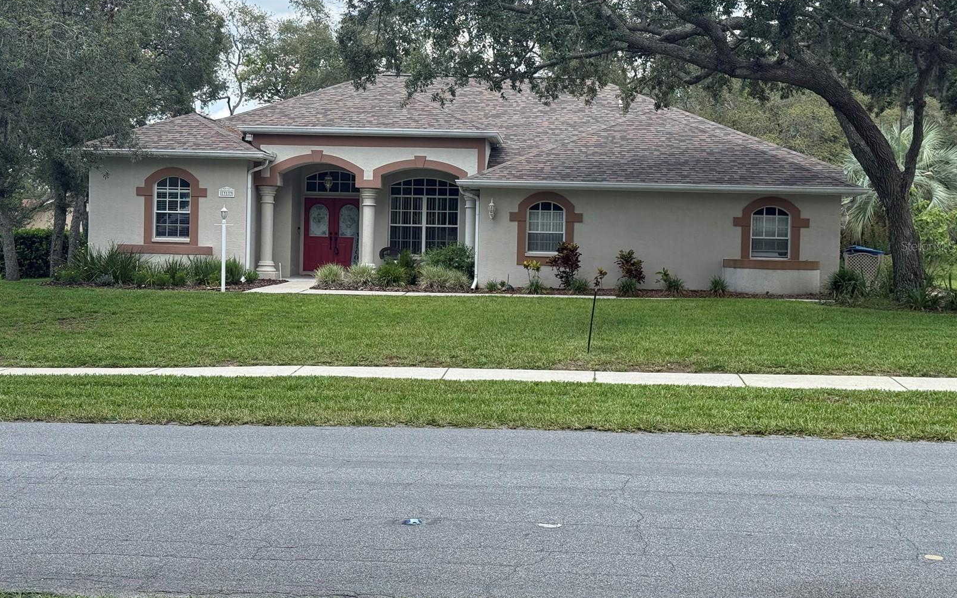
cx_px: 478
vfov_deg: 25.3
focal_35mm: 51
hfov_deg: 39.6
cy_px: 246
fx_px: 1330
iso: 100
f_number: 1.78
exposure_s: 1/1883
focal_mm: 6.76
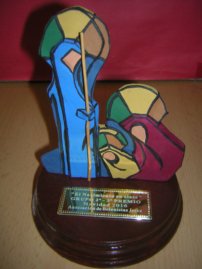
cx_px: 101
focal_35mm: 36
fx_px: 280
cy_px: 134
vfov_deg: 51.4
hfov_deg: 39.7
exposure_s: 1/60.1
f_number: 2.6
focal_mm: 4.7
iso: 50
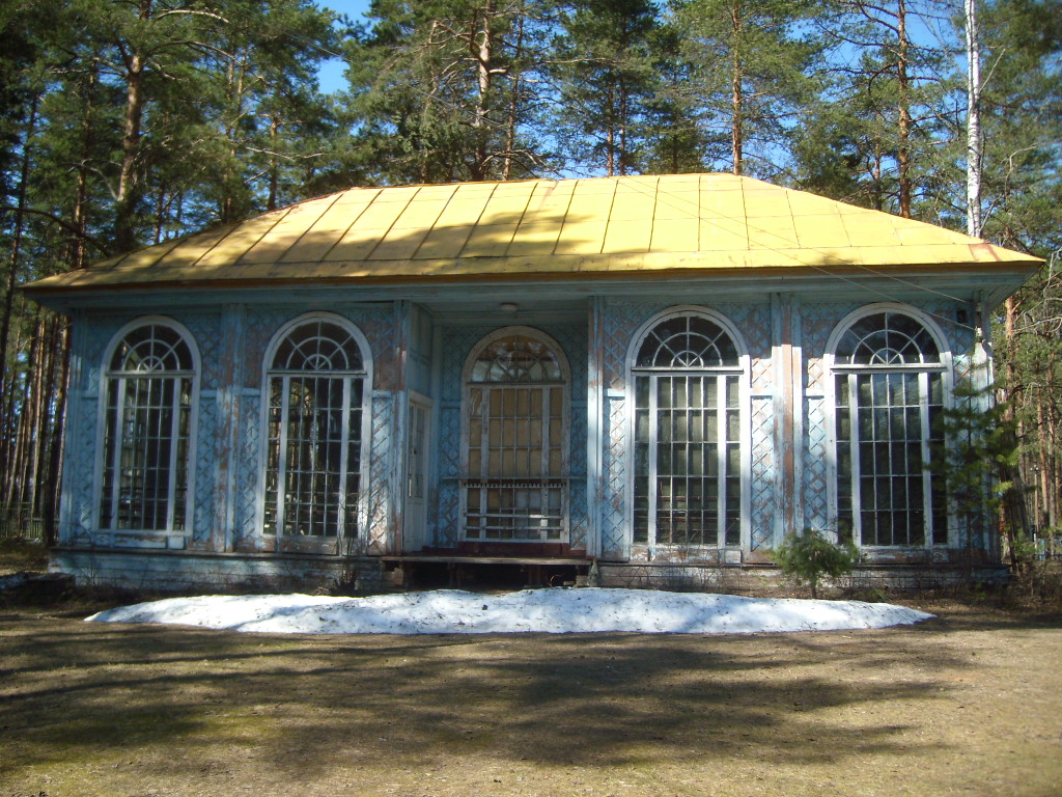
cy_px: 398
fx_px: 1074
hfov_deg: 52.6
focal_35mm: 35
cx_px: 531
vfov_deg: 40.7
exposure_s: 1/114
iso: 50
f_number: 7.1
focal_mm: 5.8
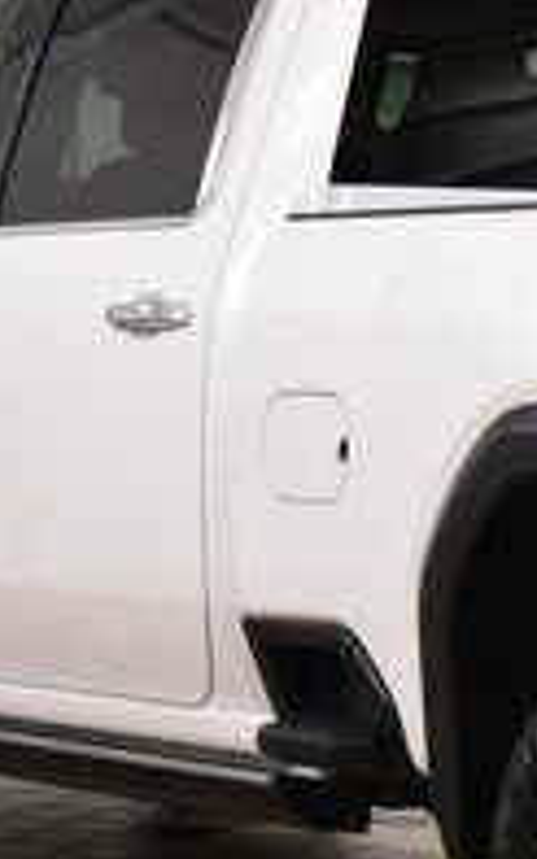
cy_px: 543
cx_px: 755
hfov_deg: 7.6
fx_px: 3960
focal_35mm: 169
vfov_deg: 12.4
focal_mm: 34
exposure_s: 1/30
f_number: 7.1
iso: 720
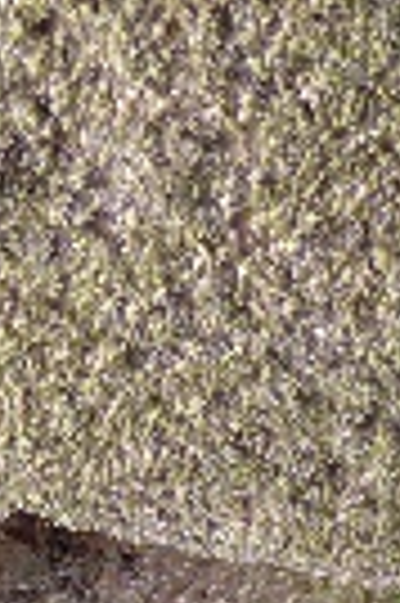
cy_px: 1040
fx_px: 2924
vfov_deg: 11.1
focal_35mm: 175
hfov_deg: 7.7
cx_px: -94
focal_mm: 5
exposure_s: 1/60
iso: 400
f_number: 3.5
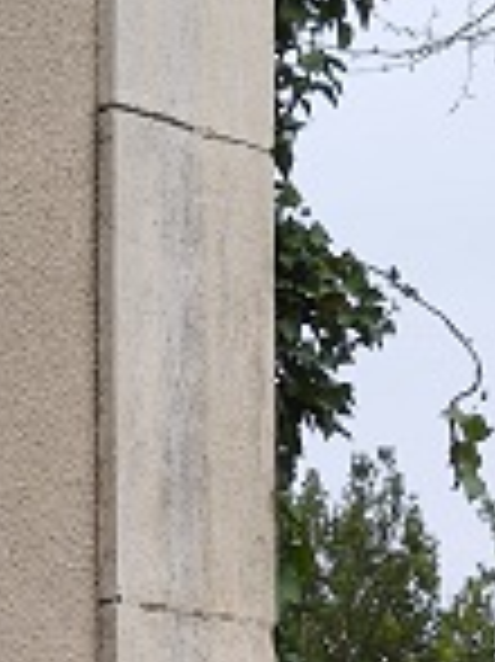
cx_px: -603
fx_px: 2769
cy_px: 887
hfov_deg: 9.3
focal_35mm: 145
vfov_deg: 13.1
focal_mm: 5.35
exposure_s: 1/575
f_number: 1.7
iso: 80
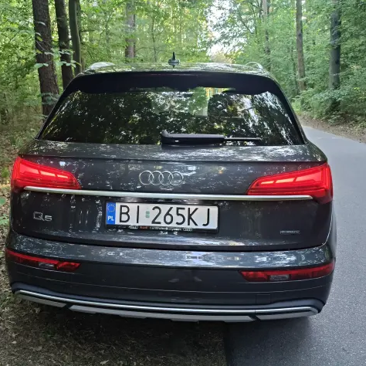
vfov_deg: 52.5
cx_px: 156
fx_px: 371
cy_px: 183
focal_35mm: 31
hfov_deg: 52.3
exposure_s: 1/50
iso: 250
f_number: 1.8
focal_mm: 4.84
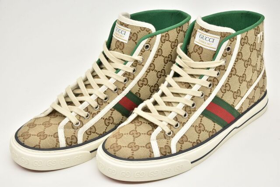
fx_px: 716
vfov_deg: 14.9
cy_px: 94
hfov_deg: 22.1
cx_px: 140
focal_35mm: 92
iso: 200
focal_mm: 92
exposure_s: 1/4
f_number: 22
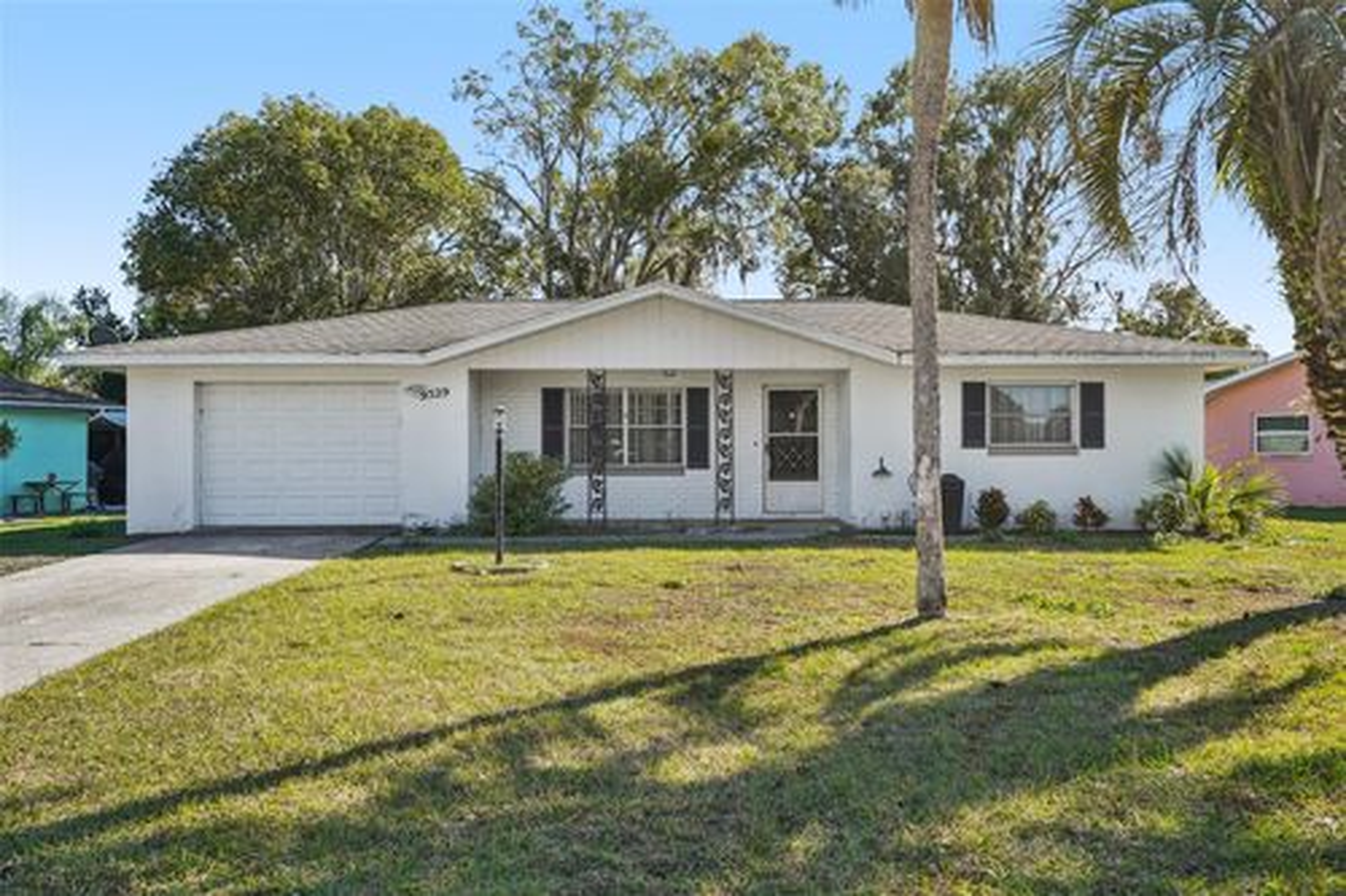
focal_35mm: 30
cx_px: 673
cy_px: 448
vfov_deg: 43.6
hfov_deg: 61.9
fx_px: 1121
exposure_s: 1/60
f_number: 8
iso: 50
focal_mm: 30
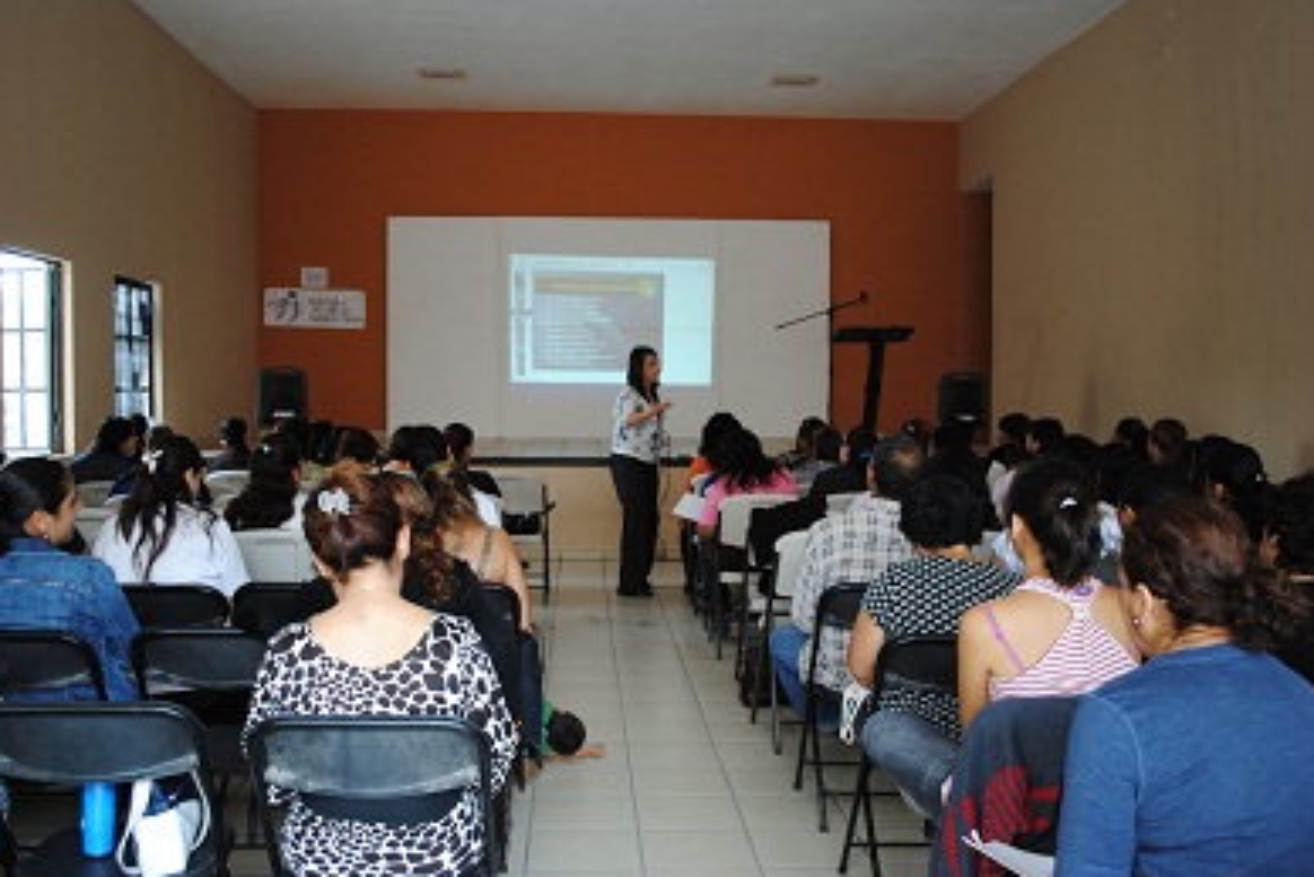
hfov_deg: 55.8
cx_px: 643
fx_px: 1241
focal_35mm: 34
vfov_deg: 38.9
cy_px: 449
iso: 200
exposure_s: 1/30
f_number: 4
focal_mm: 22
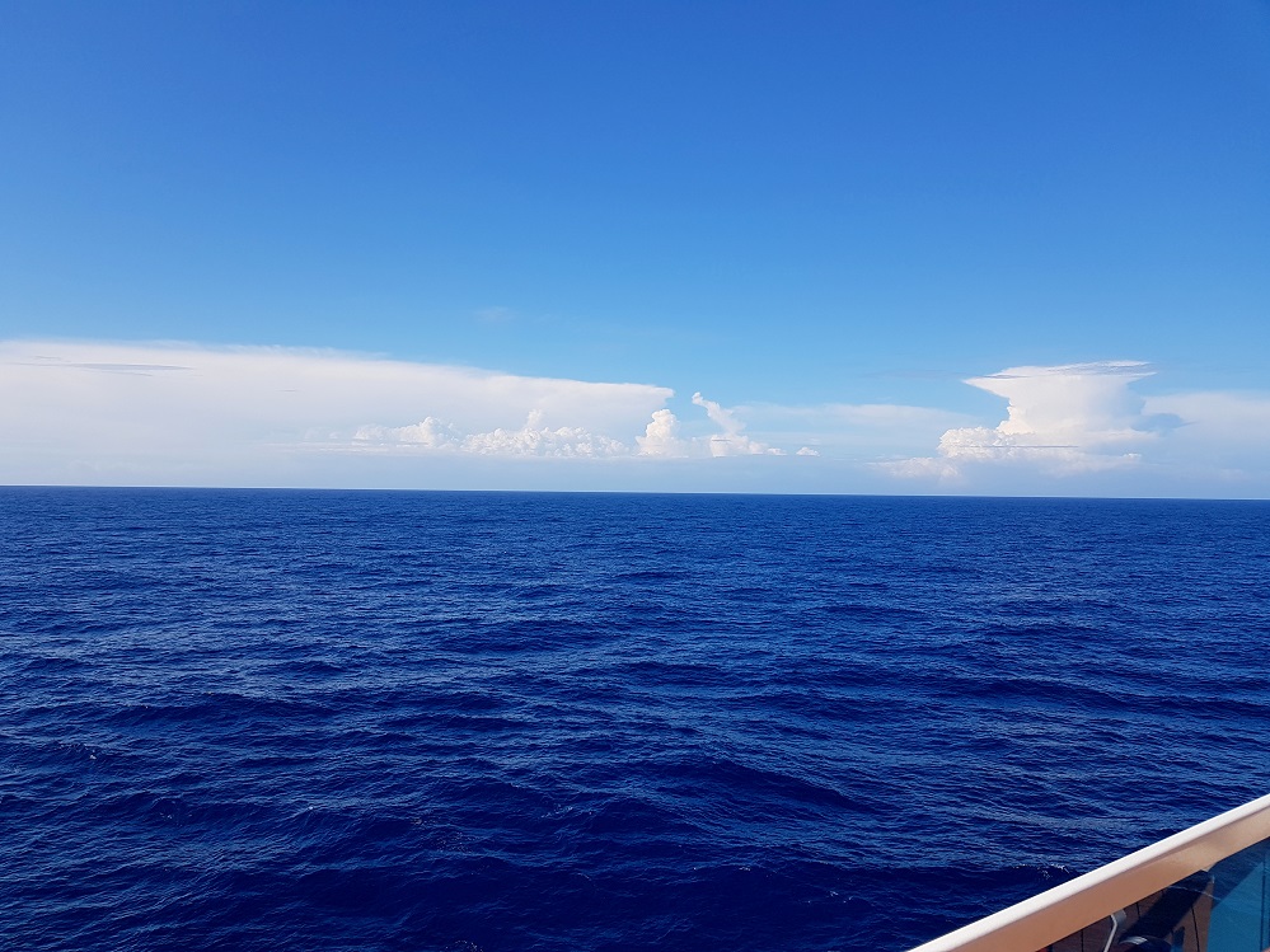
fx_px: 954
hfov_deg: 67.3
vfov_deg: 53.1
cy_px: 476
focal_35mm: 26
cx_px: 635
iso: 50
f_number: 1.7
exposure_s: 1/2392
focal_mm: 4.2
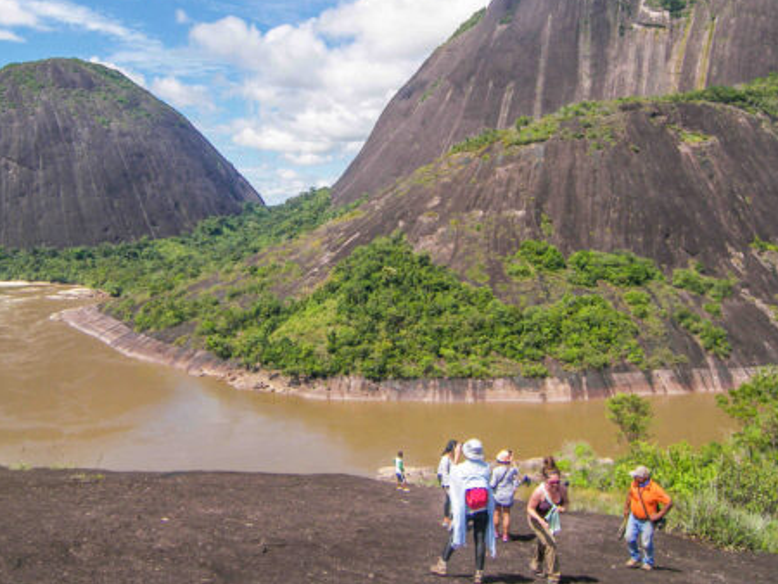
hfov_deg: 56.6
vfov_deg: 43.6
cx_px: 334
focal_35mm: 32
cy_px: 199
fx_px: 720
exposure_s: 1/1600
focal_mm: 5
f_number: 2.8
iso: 50
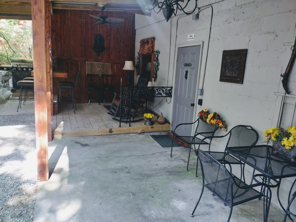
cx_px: 148
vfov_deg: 51.4
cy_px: 111
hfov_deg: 65.3
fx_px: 231
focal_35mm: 27
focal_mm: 4.71
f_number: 1.7
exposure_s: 1/120
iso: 145
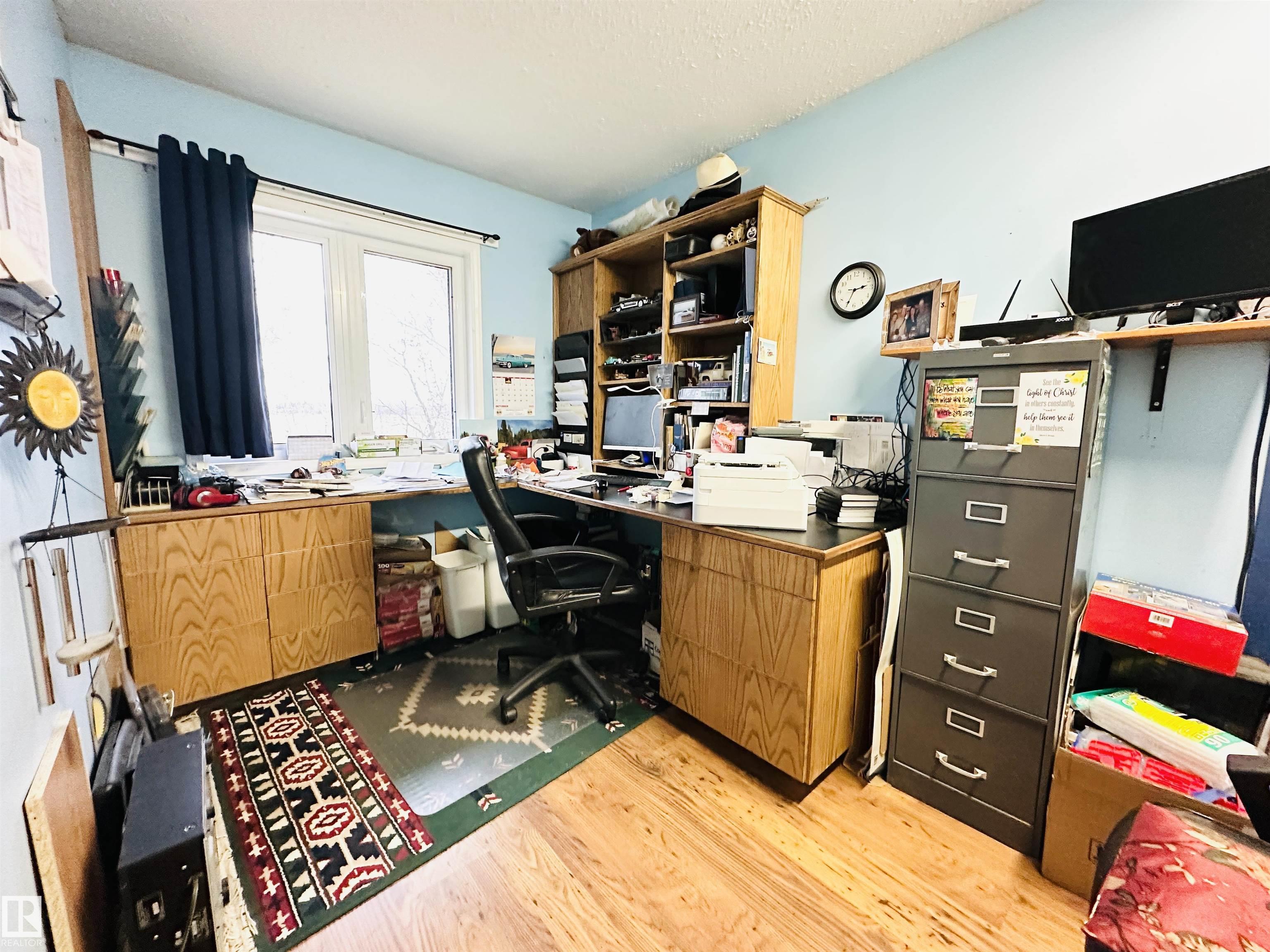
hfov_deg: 102.1
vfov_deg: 85.7
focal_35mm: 14
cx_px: 635
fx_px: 514
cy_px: 476
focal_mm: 2.22
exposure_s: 1/60
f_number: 2.2
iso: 500
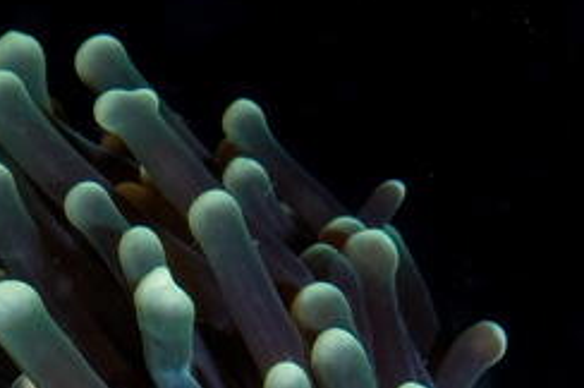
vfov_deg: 4.4
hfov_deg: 6.7
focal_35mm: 308
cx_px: 22
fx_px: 4990
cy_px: 762
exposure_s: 1/250
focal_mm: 50
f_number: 16
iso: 200
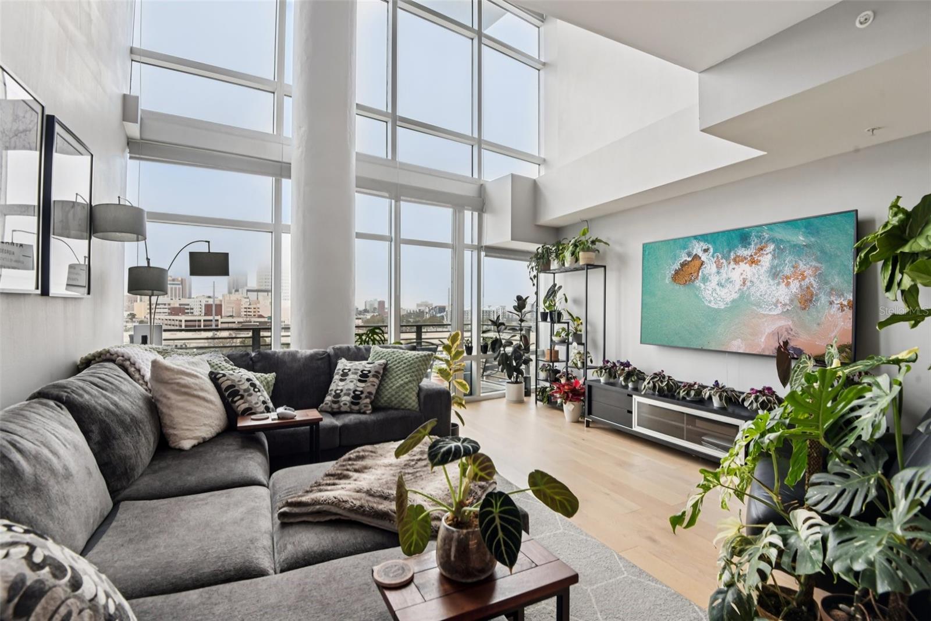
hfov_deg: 96.7
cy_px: 310
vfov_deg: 73.7
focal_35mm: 16
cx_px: 466
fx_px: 414
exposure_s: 1/100
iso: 400
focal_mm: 16
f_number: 8
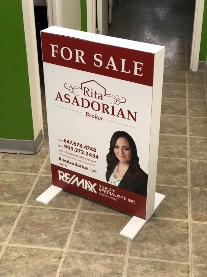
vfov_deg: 33.8
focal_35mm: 57
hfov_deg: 25.7
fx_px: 454
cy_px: 138
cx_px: 104
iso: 250
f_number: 2.8
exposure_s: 1/60
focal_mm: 6.6
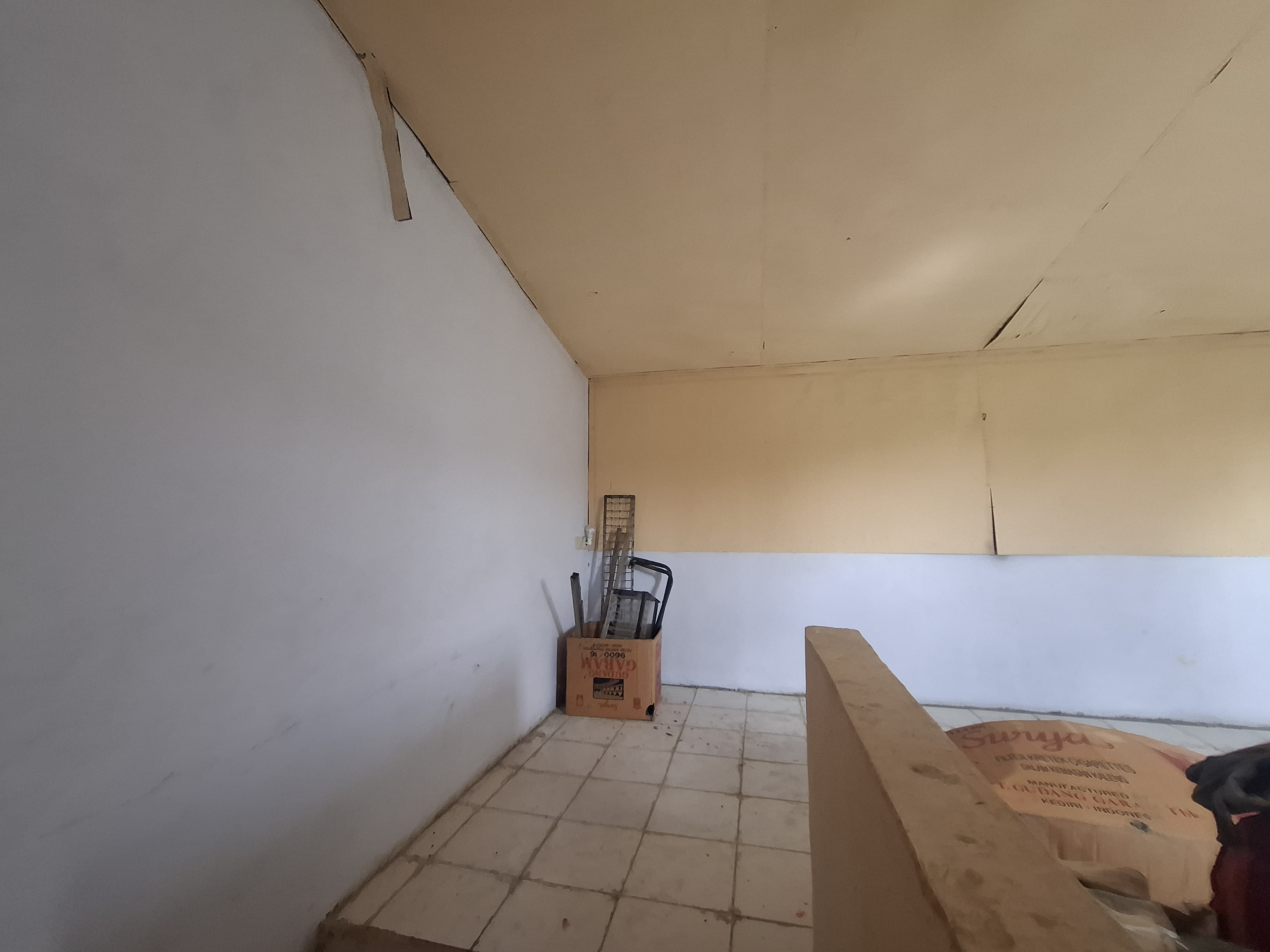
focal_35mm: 13
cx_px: 635
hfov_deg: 106.2
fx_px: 477
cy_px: 476
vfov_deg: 89.9
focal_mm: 1.74
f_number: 2.2
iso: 160
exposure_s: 1/50
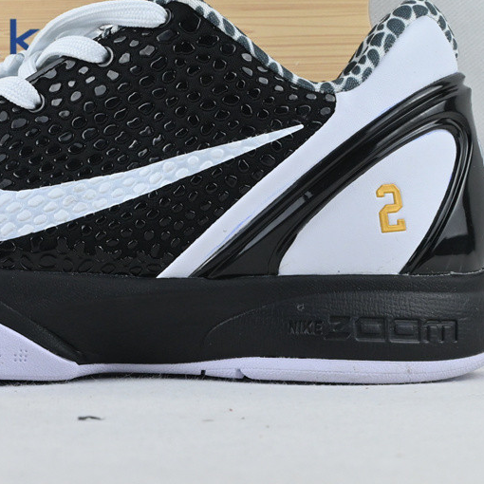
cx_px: 48
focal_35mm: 92
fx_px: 1447
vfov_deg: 19.0
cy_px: 188
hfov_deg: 18.7
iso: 1000
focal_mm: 30.5
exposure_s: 1/160
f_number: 10
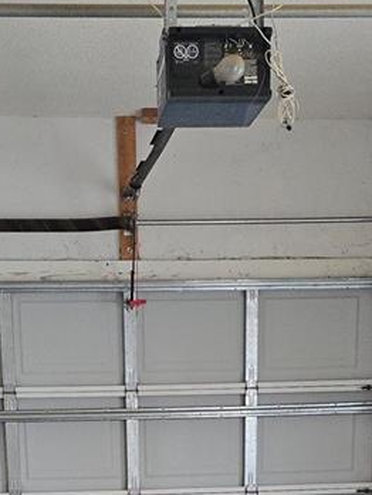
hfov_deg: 18.7
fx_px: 1131
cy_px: 696
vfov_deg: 21.5
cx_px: 149
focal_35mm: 79
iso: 250
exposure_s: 1/120
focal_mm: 6.3
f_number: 1.7
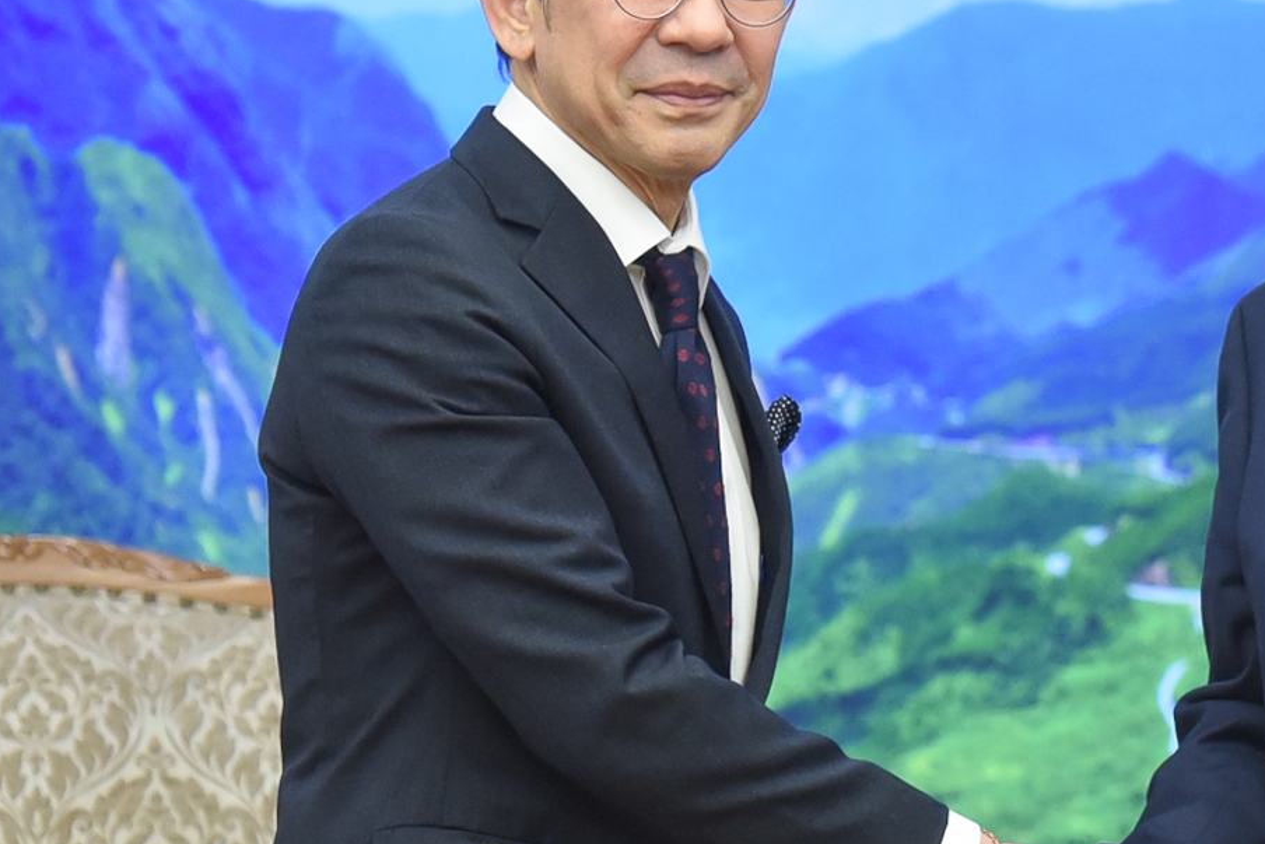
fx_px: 9488
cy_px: 516
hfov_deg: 7.6
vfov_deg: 5.1
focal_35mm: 270
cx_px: 1230
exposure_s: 1/320
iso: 2000
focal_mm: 122
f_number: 5.6
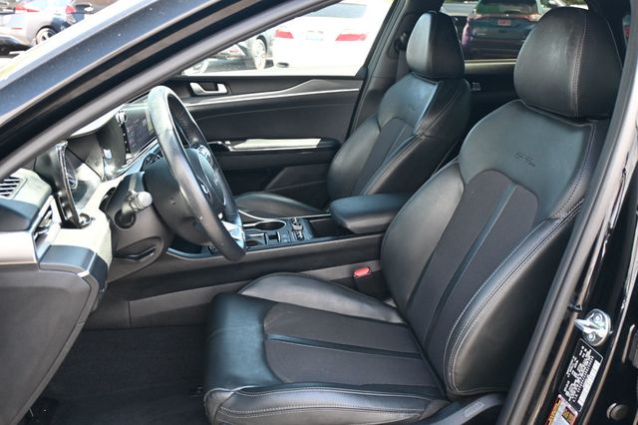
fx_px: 571
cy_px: 212
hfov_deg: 58.4
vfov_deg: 40.8
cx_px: 319
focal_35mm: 32
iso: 640
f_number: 4
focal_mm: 21.5
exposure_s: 1/125
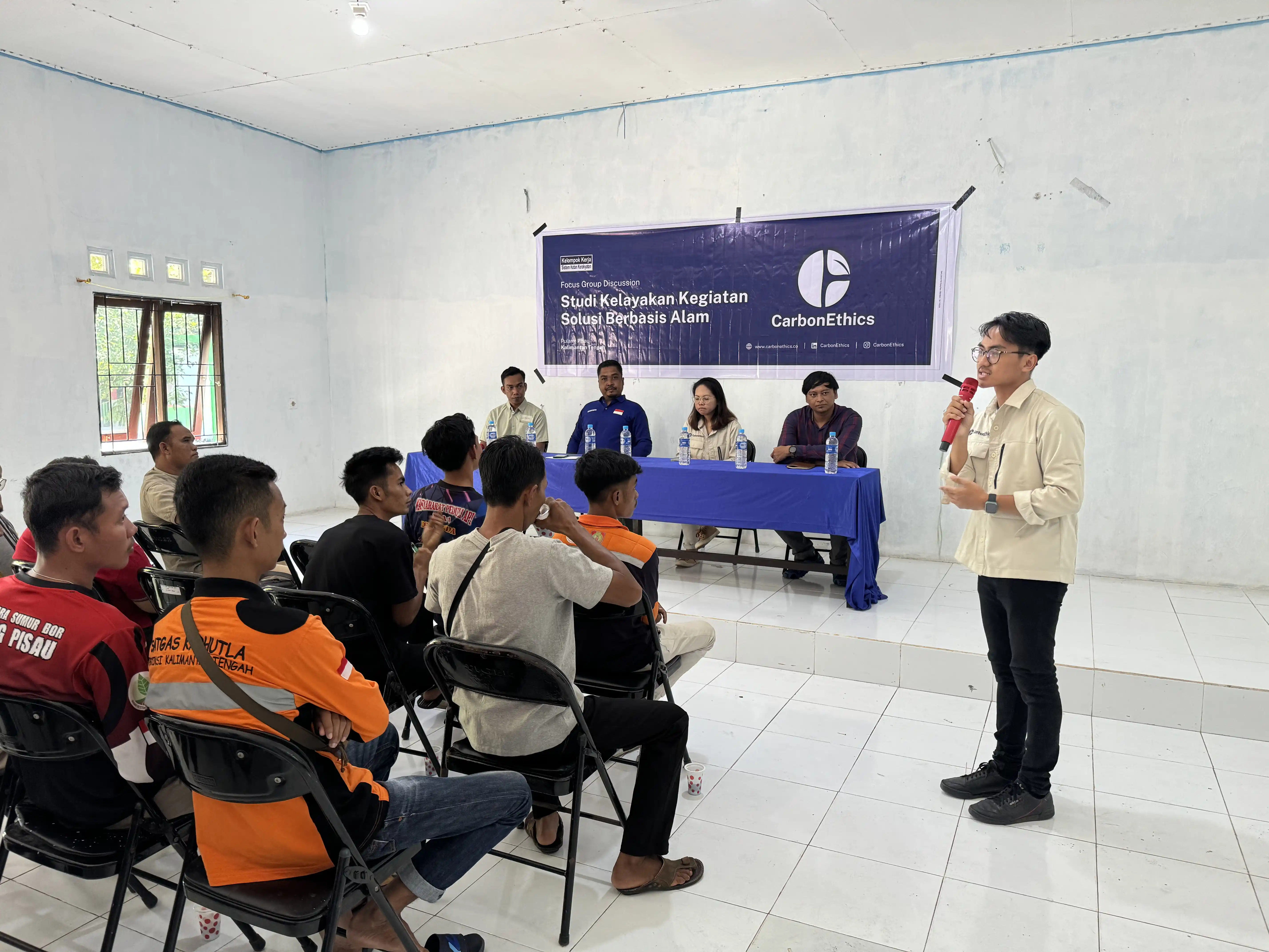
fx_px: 880
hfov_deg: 71.6
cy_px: 476
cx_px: 634
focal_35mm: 24
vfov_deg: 56.8
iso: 200
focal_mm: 6.76
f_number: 1.78
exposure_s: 1/50
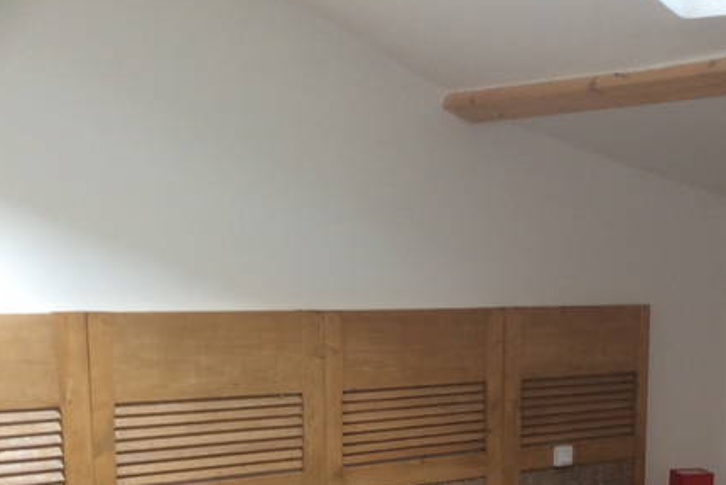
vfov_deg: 21.0
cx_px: 523
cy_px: 465
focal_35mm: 63
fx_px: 1271
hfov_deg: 31.4
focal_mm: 3.3
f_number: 2.4
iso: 50
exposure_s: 1/24
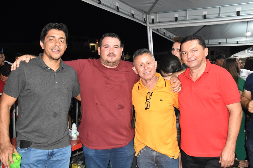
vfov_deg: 38.9
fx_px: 239
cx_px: 124
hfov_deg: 55.8
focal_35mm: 34
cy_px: 85
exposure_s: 1/100
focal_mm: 22
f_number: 4.5
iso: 2500
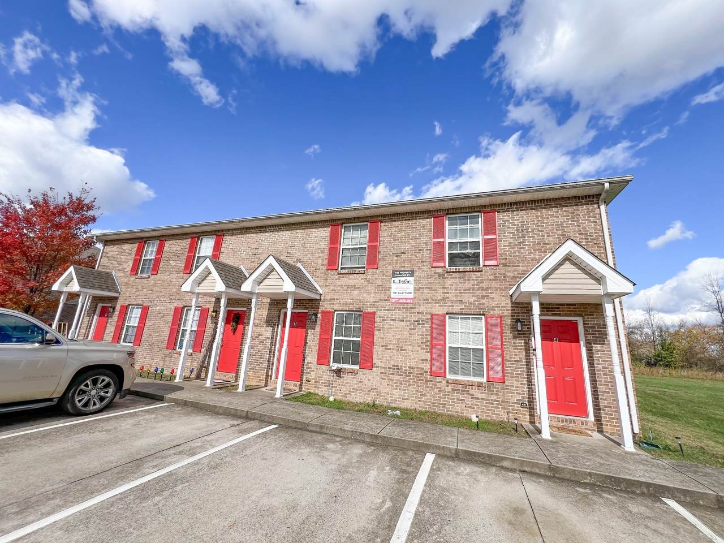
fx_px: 272
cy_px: 272
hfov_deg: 106.2
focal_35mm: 13
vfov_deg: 89.9
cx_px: 362
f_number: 1.8
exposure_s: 1/1600
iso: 32
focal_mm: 1.57
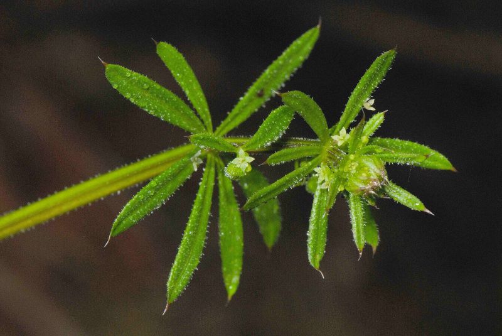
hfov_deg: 13.0
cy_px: 168
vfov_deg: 8.7
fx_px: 2198
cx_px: 251
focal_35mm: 158
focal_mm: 105
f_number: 25
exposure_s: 1/250
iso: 200
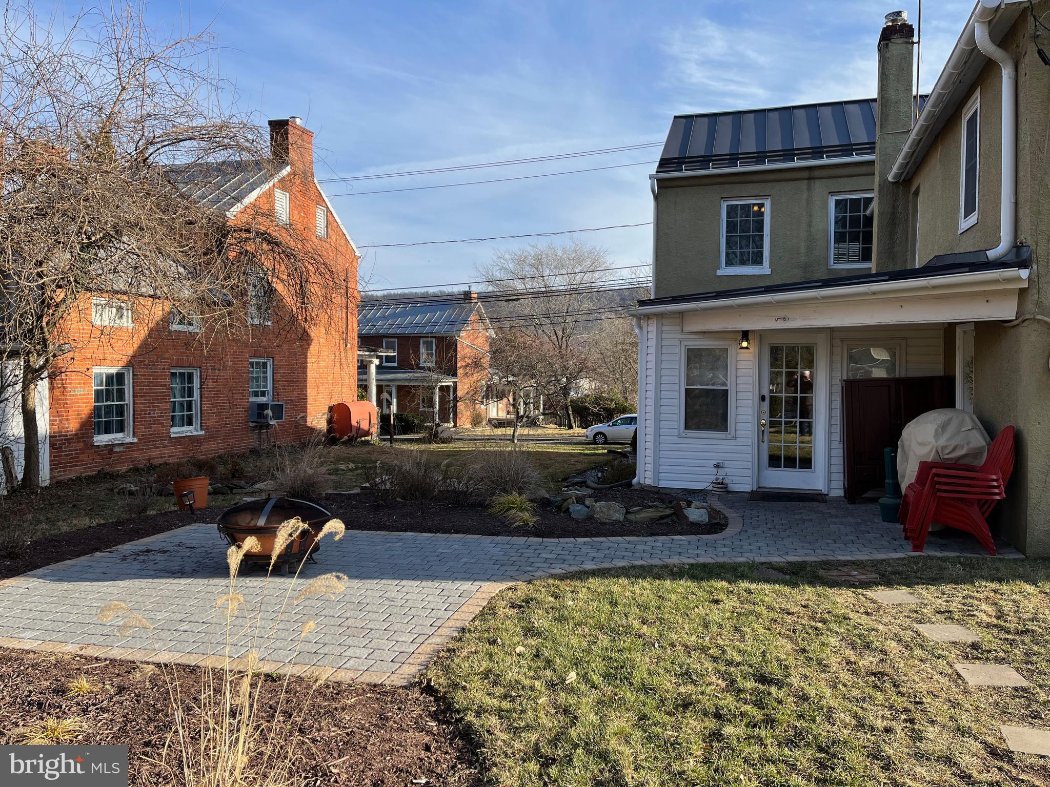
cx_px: 525
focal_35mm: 26
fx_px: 789
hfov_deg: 67.3
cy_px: 394
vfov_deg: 53.1
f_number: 1.6
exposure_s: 1/1672
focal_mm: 5.1
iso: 50
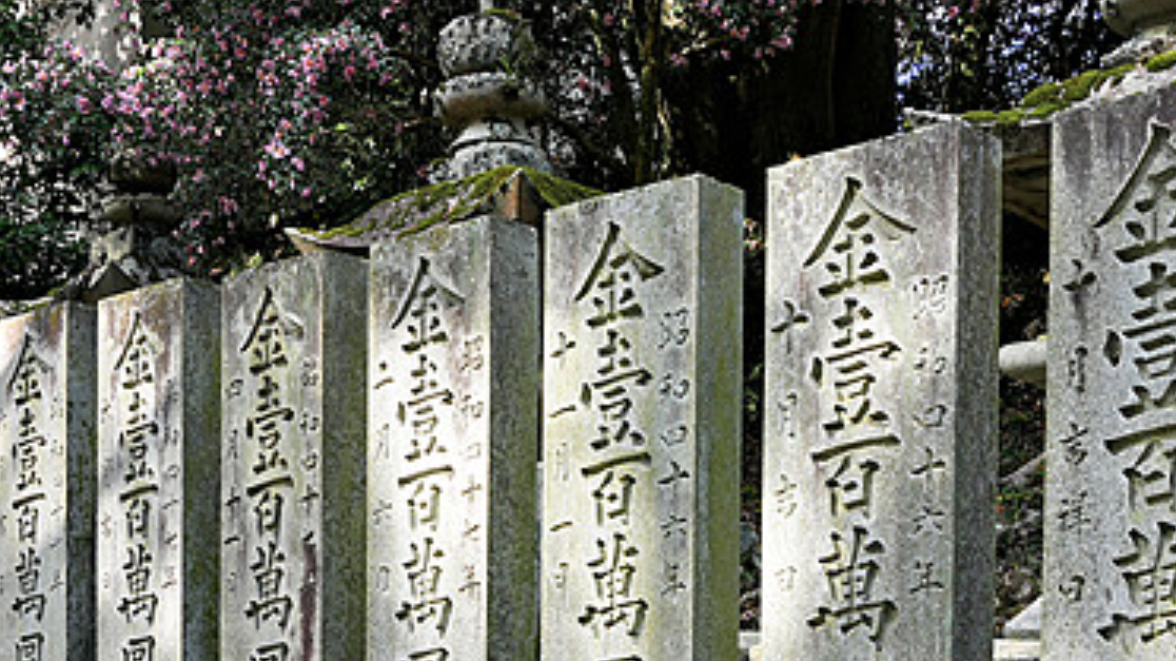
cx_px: 509
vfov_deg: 20.7
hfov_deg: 38.4
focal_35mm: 54
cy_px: 795
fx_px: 1683
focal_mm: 16
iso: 100
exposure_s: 1/40
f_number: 8
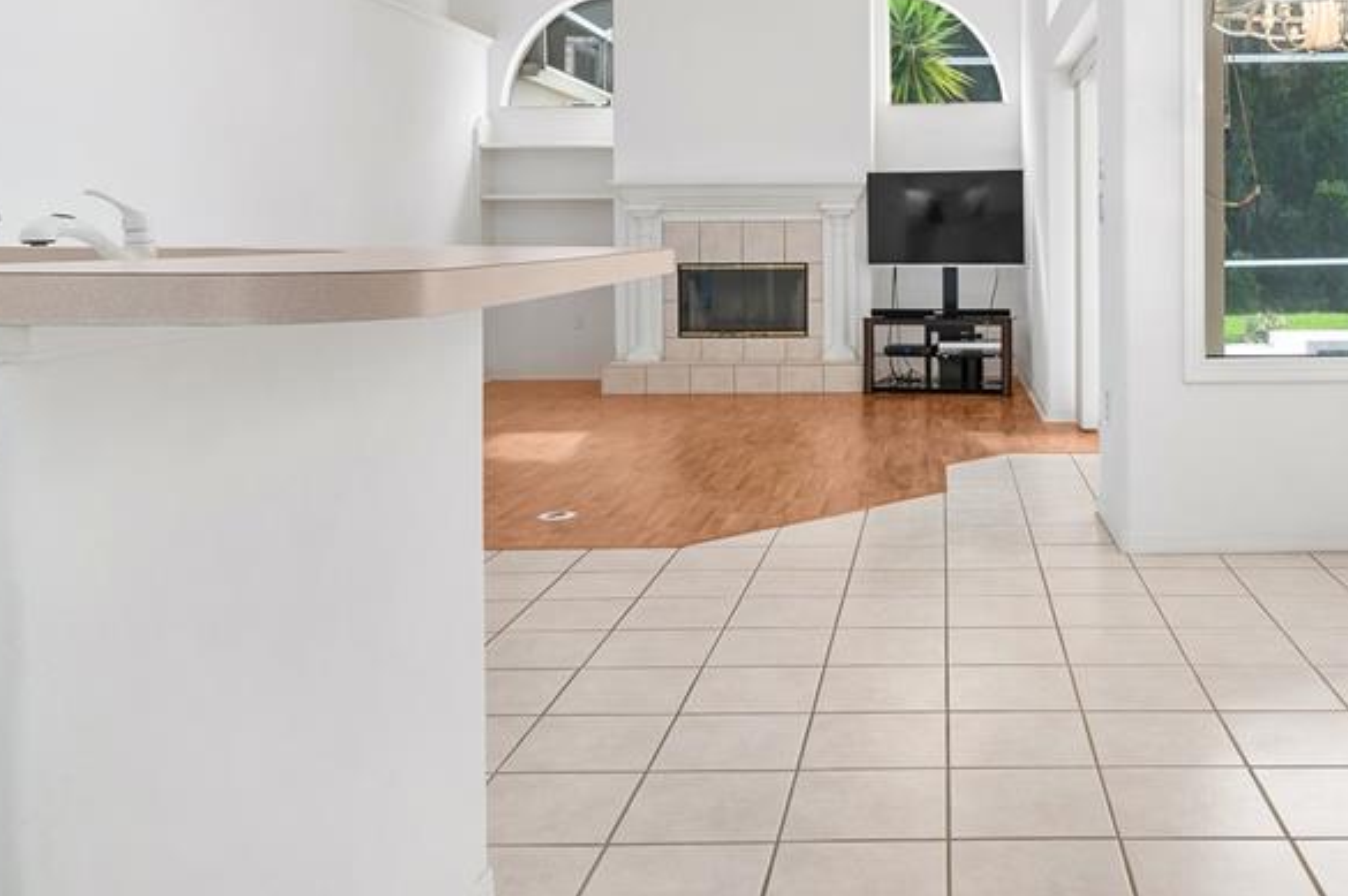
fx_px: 1309
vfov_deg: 37.0
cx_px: 960
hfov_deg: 52.8
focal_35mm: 35
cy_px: 244
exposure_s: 1/25
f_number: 8
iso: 400
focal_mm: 20
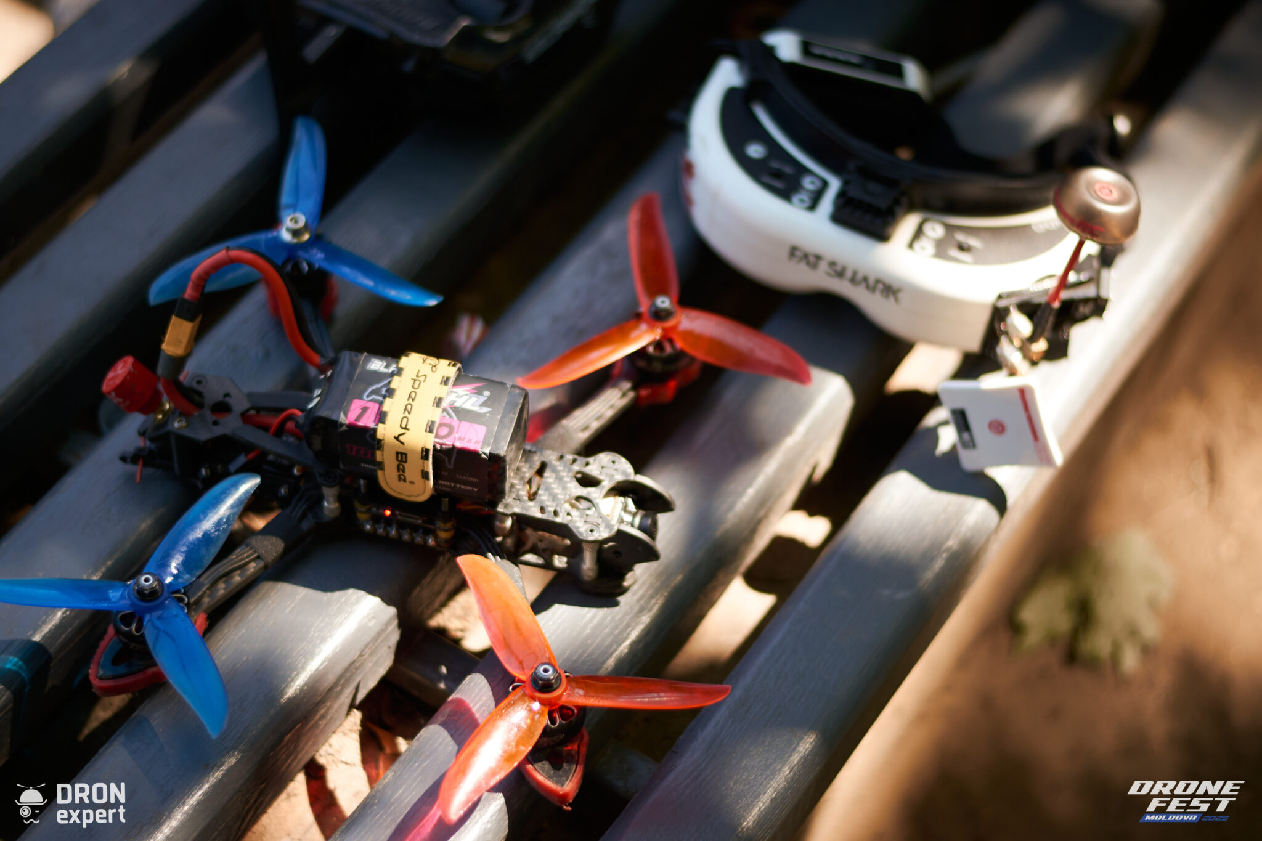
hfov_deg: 27.0
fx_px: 2629
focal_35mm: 75
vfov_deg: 18.2
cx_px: 631
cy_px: 420
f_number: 1.8
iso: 320
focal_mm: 50
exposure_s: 1/1250
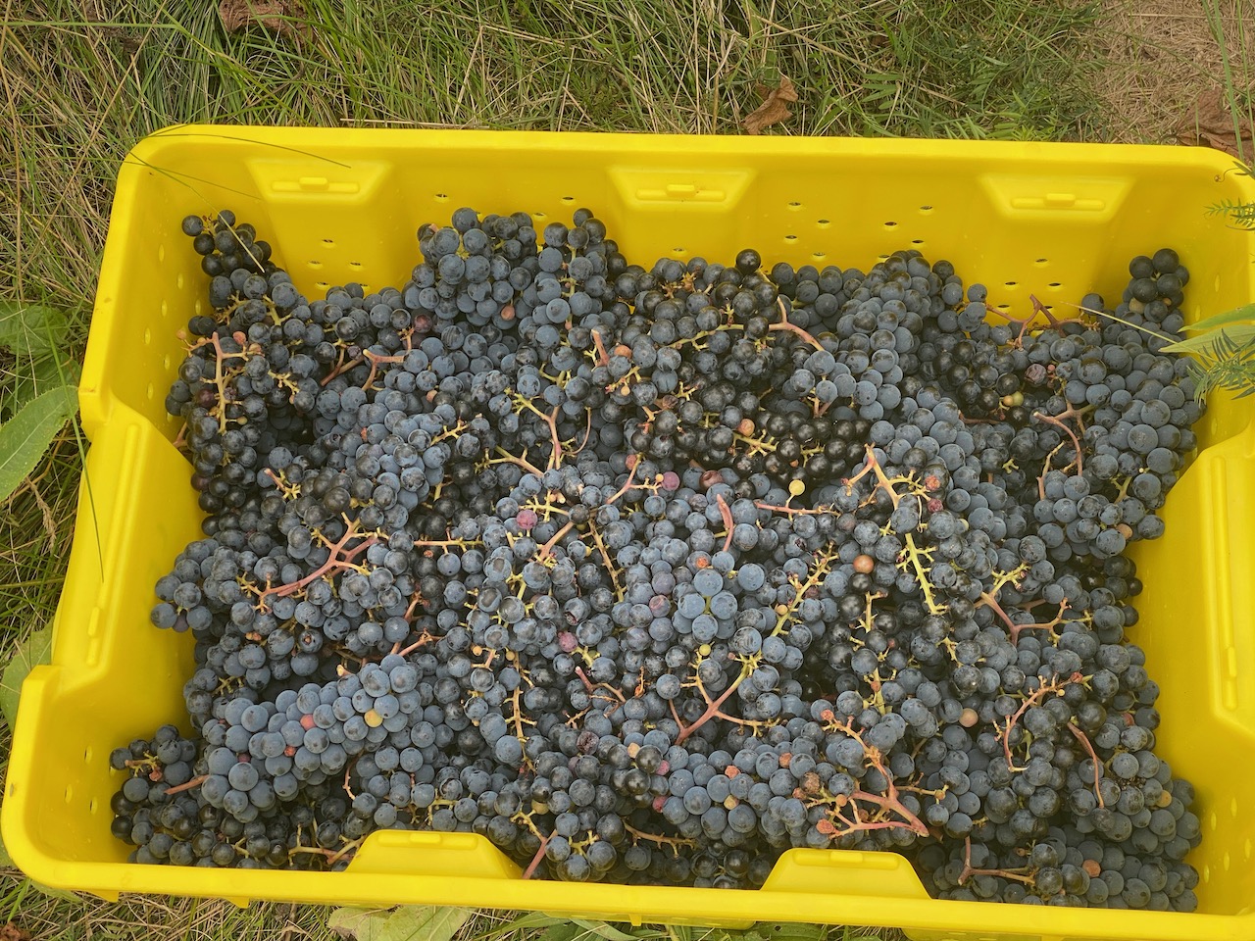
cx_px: 628
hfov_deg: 36.8
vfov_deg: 28.0
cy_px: 470
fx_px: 1885
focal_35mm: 52
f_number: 2
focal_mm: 6
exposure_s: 1/157
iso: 20
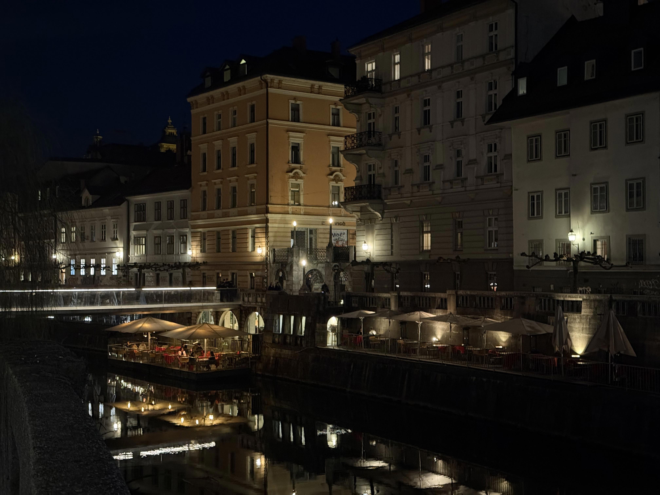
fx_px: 915
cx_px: 330
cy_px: 248
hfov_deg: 39.7
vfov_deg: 30.3
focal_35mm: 48
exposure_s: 1/20
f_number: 1.78
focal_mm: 6.76
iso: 1000
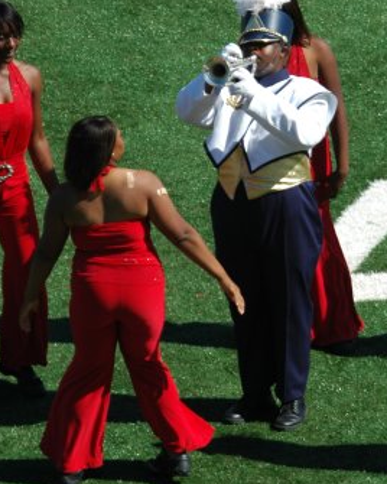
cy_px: 124
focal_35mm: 780
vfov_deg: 2.5
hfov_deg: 2.0
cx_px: 282
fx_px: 11167
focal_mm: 310
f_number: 5.6
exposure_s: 1/800
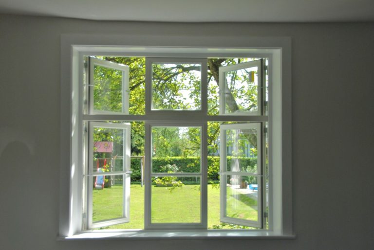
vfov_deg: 29.0
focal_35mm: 46
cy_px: 125
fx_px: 484
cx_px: 187
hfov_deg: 42.3
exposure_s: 1/160
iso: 100
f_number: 6.3
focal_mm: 31
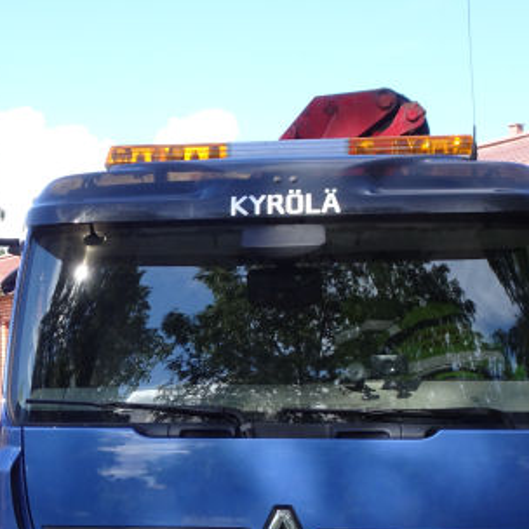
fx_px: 1487
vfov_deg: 19.9
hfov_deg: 19.5
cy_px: 447
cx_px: -14
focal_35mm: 86
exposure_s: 1/200
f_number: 4
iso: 80
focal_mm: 6.37
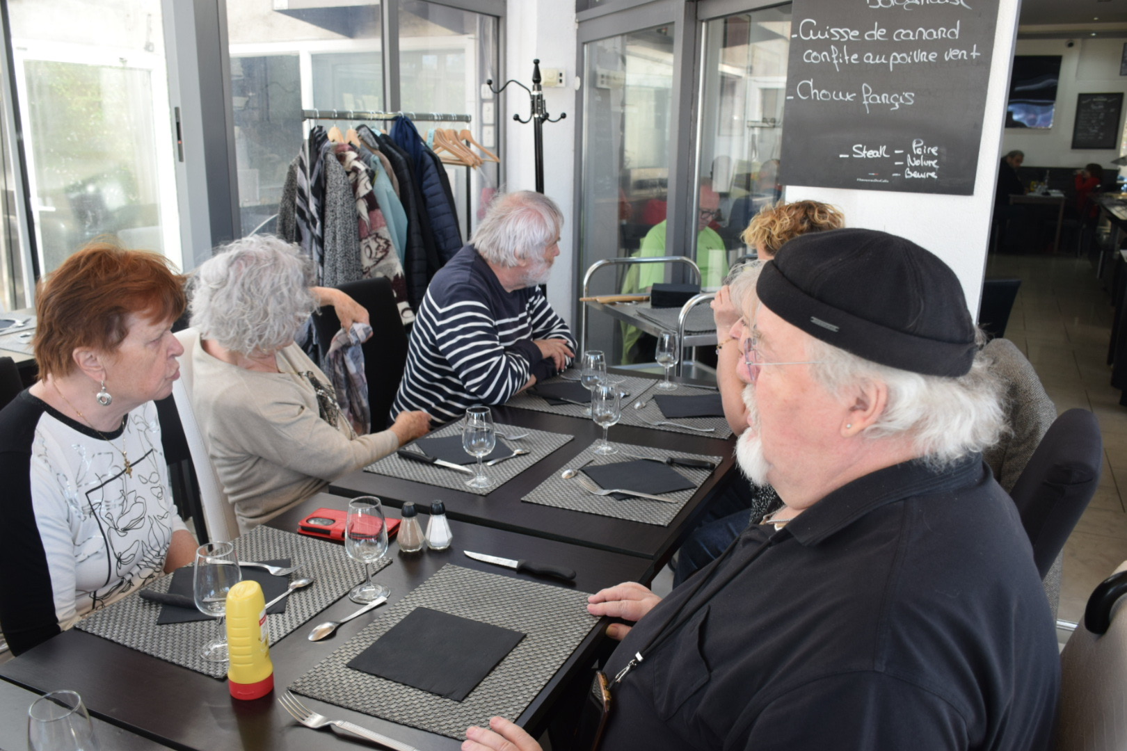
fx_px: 939
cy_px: 376
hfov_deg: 61.9
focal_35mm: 30
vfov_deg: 43.6
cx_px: 564
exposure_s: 1/90
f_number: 4.8
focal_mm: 20
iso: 400
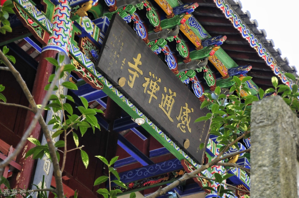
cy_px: 99
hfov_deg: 20.6
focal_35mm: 99
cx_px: 150
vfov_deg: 13.8
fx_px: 821
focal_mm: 66
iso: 800
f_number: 5
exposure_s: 1/200
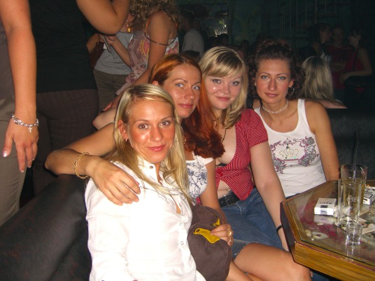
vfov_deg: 37.7
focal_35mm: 38
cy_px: 140
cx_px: 188
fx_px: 412
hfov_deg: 49.0
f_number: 2.8
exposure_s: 1/60
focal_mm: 7.9
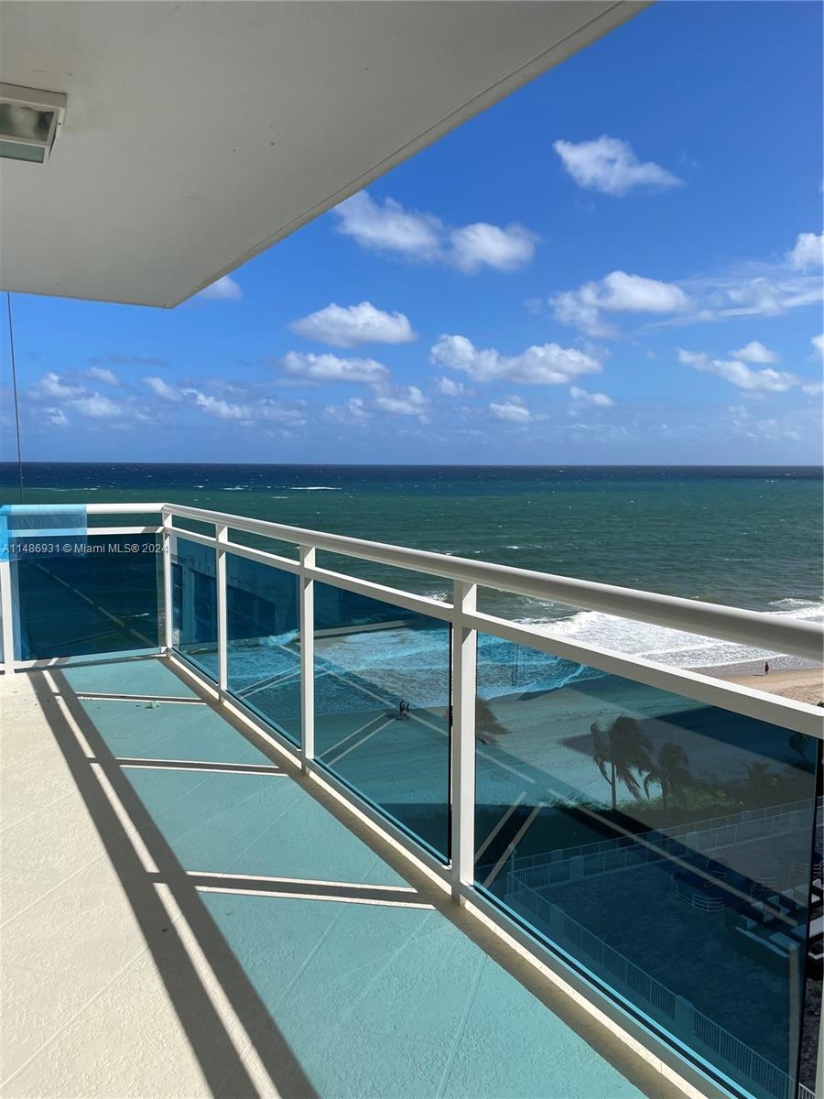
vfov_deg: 67.3
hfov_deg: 53.1
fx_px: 825
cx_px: 412
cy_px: 550
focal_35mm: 26
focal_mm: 4.2
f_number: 1.6
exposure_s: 1/6494
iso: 32
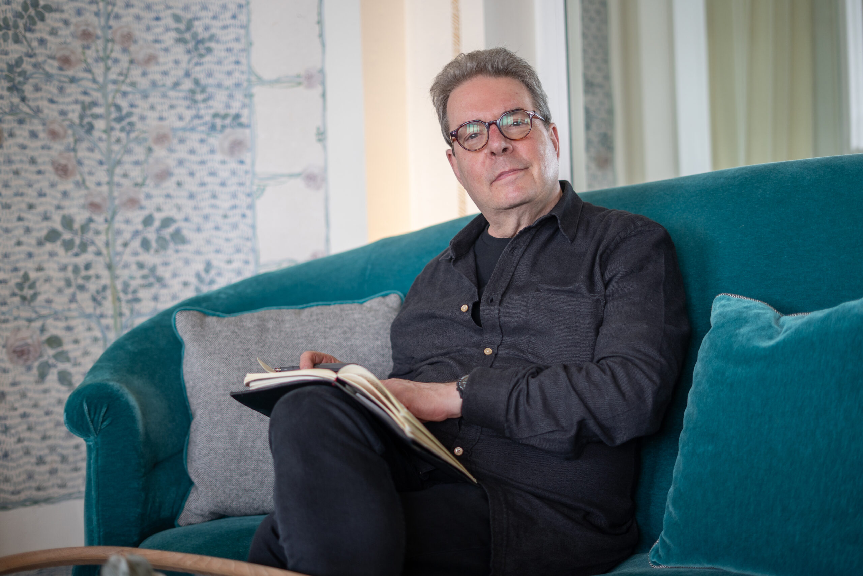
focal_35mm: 50
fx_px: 1199
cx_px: 432
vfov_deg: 27.0
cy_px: 288
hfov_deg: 39.6
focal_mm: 50
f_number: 1.8
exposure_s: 1/100
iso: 250
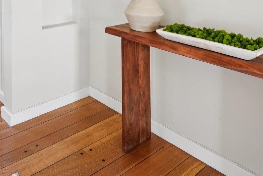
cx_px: 85
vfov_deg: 31.1
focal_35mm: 36
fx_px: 263
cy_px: -35
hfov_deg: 52.0
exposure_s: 1/30
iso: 800
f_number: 8
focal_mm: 14
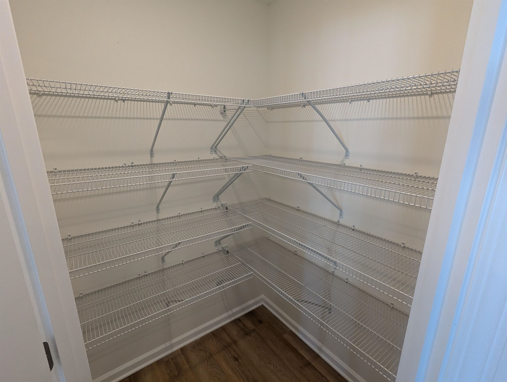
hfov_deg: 94.4
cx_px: 254
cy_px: 191
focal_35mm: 16
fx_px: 235
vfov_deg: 78.2
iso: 123
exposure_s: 1/60
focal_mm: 2.35
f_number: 2.2
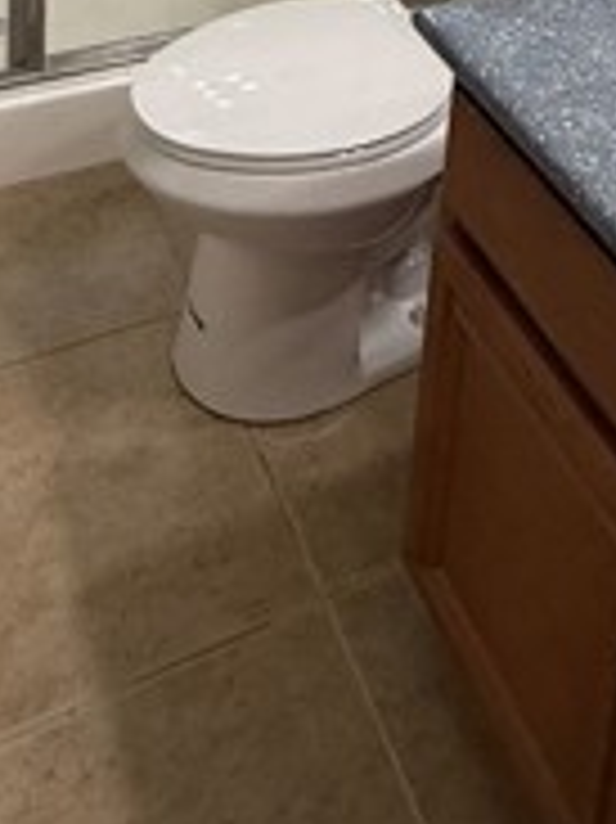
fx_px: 1164
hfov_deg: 29.6
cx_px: 342
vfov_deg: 28.0
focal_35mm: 49
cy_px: -374
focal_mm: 2.22
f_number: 2.2
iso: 160
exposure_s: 1/120
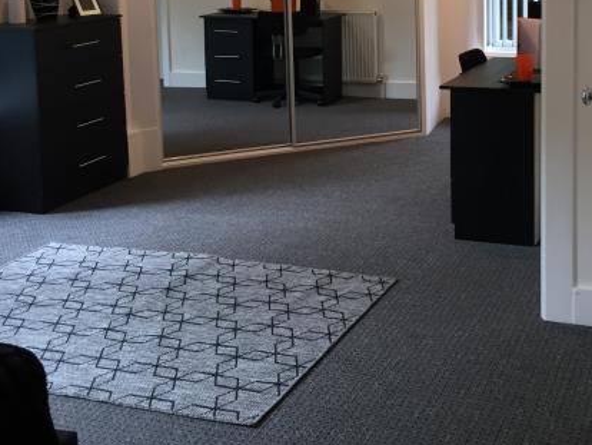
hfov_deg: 34.1
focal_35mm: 56
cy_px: 56
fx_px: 958
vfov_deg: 25.4
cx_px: 386
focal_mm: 4.15
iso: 100
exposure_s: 1/33
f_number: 2.2
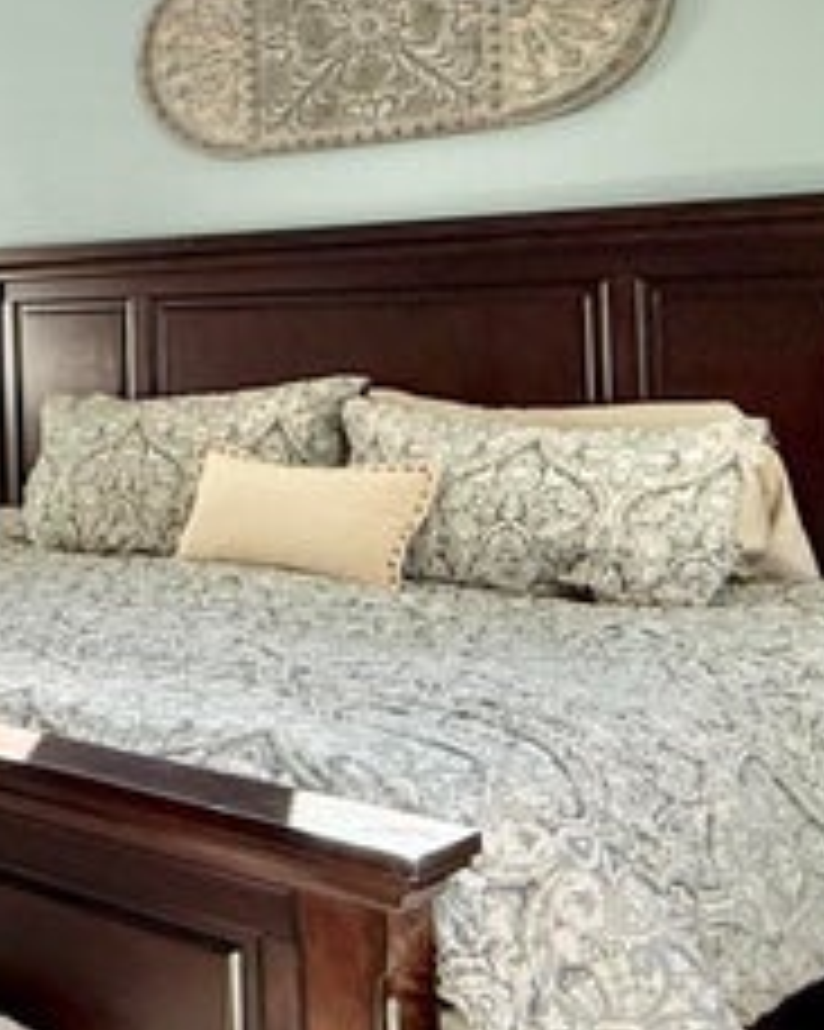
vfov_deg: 36.2
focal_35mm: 51
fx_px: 1556
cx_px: -651
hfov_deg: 20.8
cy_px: 319
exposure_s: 1/120
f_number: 2.2
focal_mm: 2.22
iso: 100
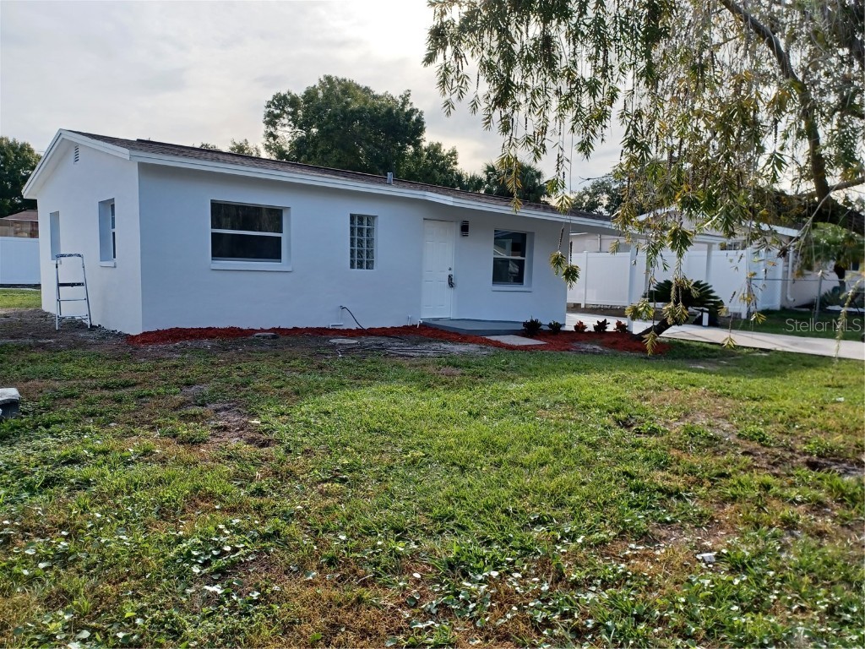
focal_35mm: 25
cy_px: 324
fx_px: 625
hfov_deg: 69.4
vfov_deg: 54.9
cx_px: 432
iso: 32
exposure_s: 1/283
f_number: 1.8
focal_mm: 4.6
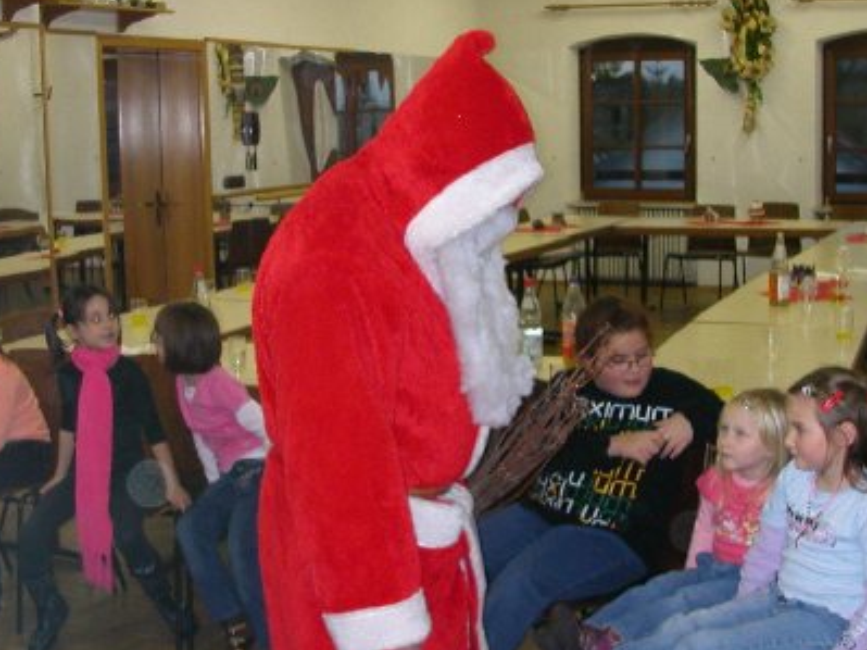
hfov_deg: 37.5
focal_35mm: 51
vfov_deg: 28.5
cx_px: 461
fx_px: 1277
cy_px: 317
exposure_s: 1/59.9
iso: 157
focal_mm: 5.6
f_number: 2.7
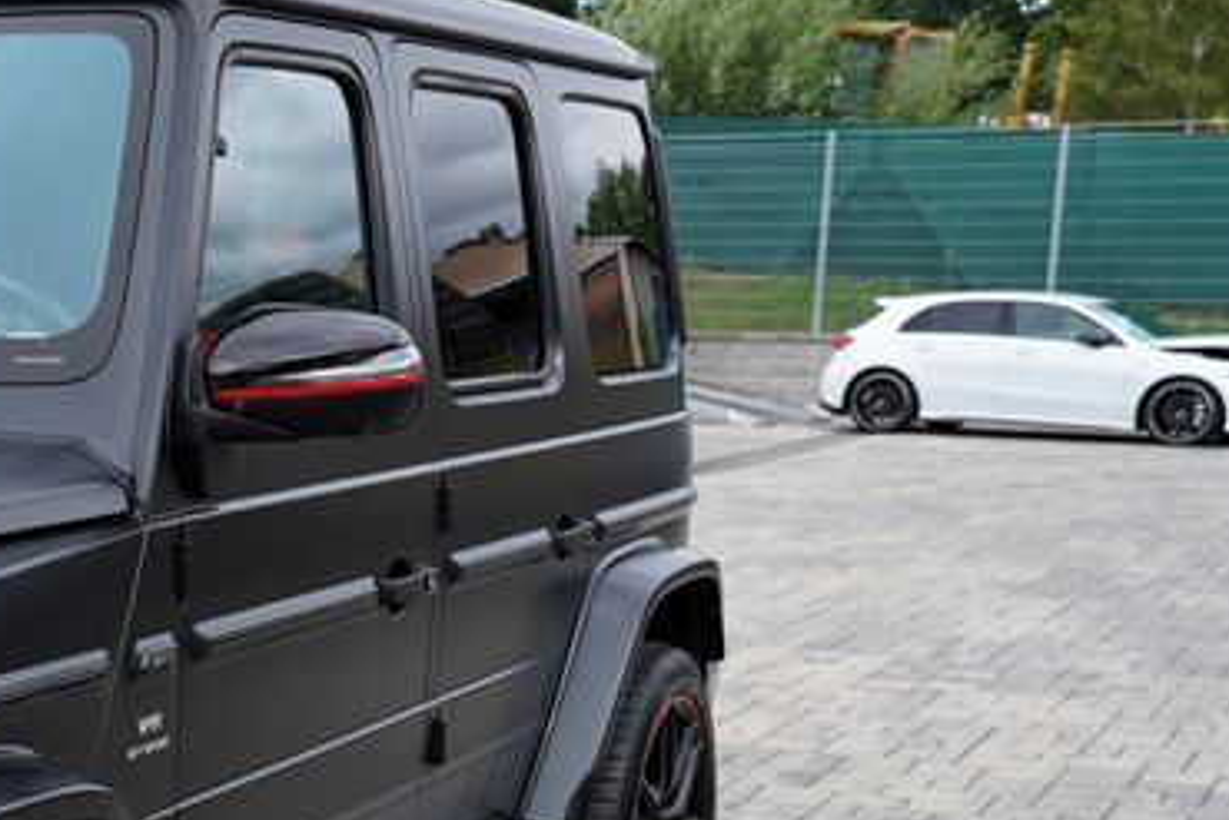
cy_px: 772
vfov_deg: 16.2
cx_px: -419
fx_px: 2834
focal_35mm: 83
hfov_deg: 21.8
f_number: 5.6
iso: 100
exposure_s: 1/125
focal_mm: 30
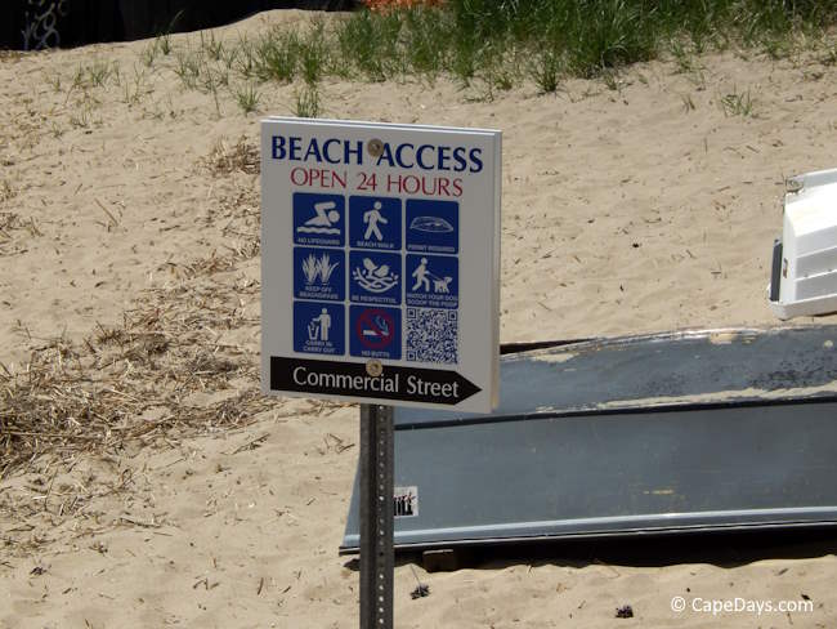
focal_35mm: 162
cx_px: 418
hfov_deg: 12.2
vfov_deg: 9.2
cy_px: 314
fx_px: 3919
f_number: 5.1
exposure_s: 1/1250
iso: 125
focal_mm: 28.7
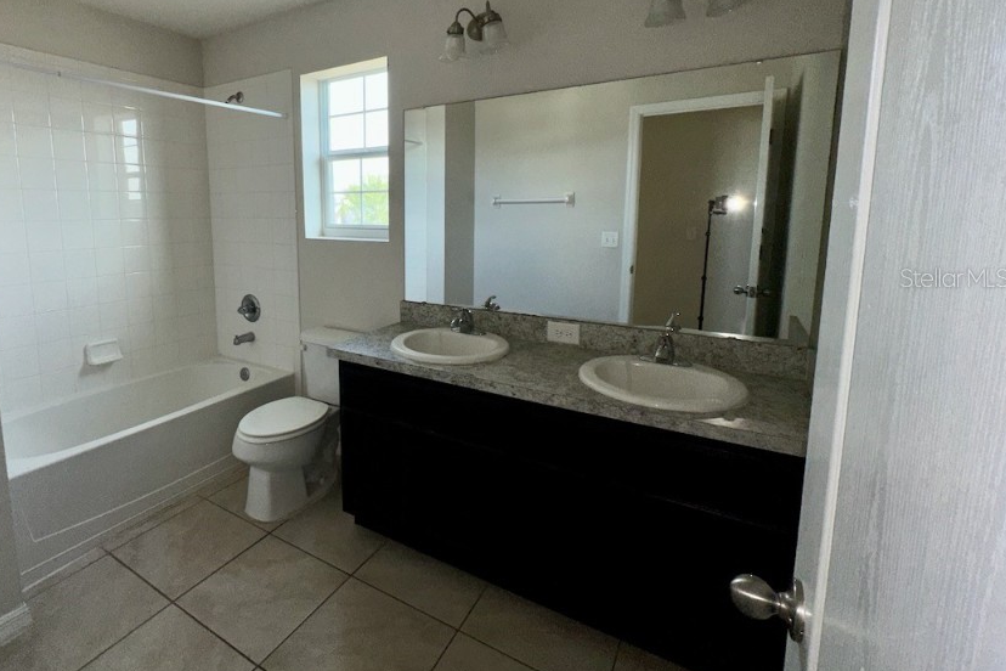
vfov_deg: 66.9
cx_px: 392
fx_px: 503
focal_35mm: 18
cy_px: 277
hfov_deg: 88.6
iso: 32
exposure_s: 1/150
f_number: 2.2
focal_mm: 2.22
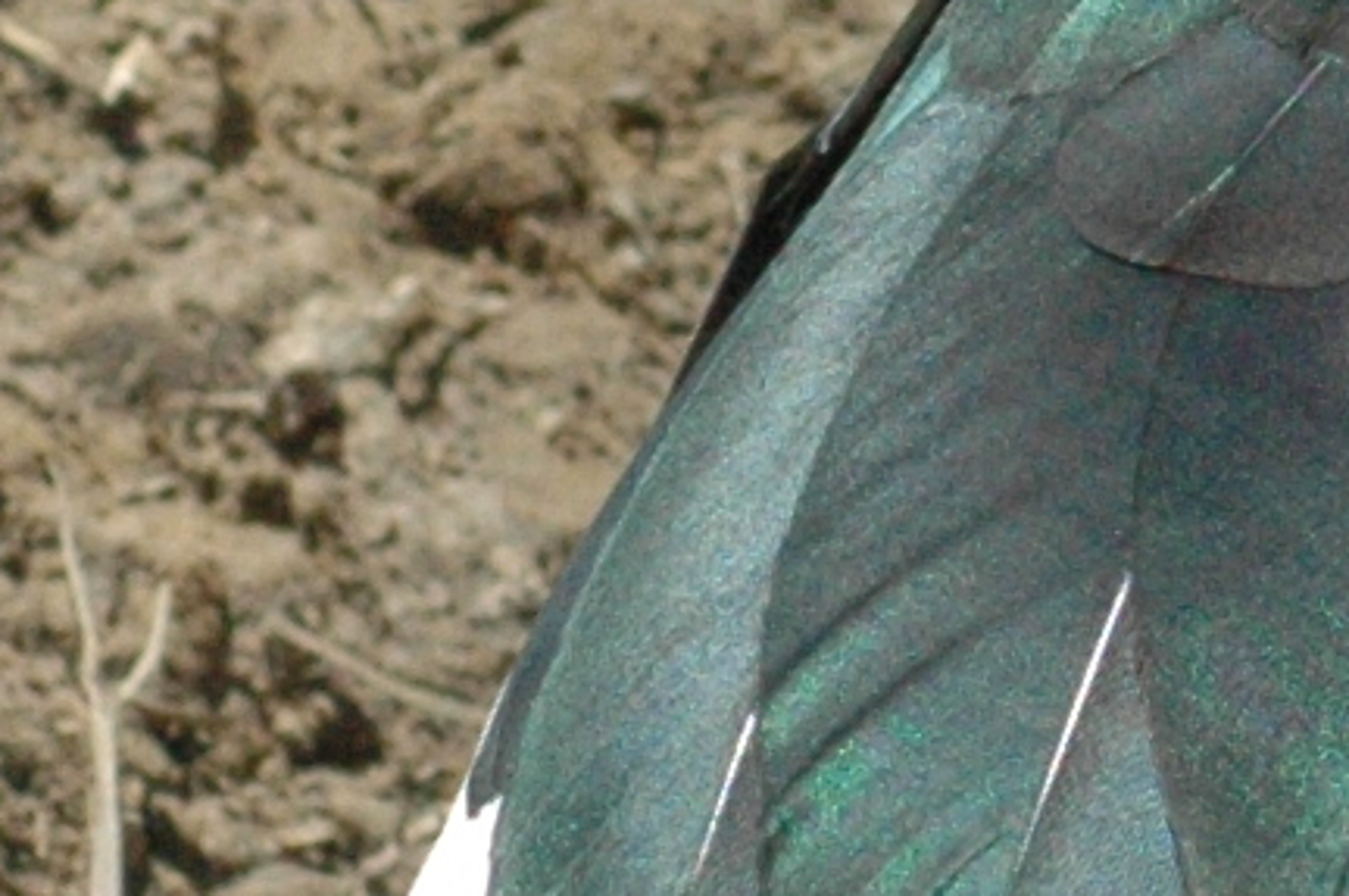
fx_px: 35221
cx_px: 3051
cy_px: 340
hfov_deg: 2.2
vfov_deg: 1.5
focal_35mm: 941
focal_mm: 90
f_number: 9
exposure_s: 1/1250
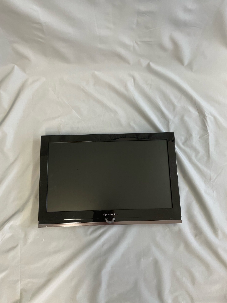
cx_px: 110
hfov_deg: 51.4
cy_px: 154
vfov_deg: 65.3
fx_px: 236
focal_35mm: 27
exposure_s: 1/100
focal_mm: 4.2
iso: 125
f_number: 1.6
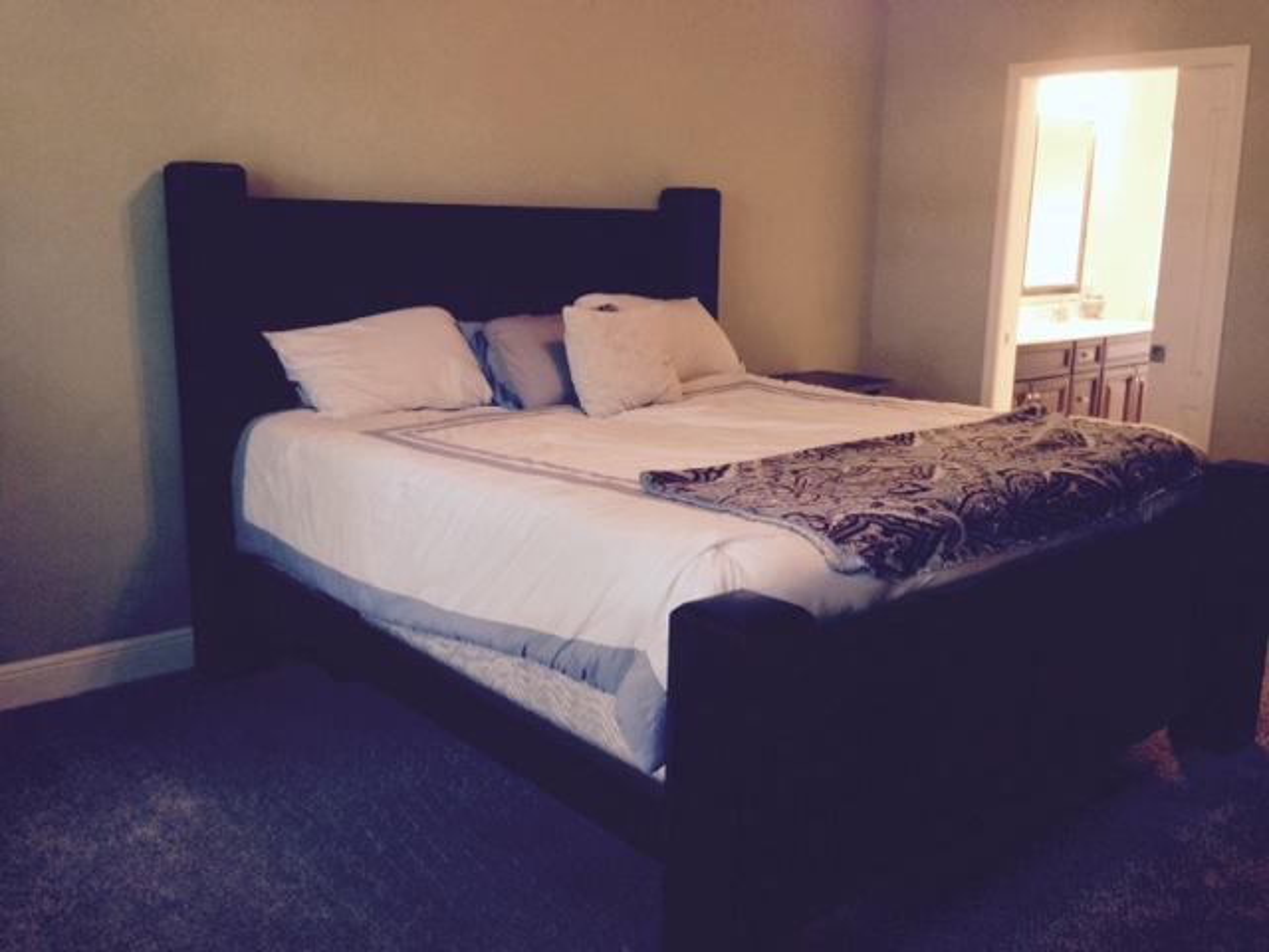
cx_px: 634
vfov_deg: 42.9
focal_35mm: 33
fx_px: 1210
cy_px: 476
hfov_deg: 55.4
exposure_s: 1/20
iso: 160
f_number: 2.4
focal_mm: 4.12
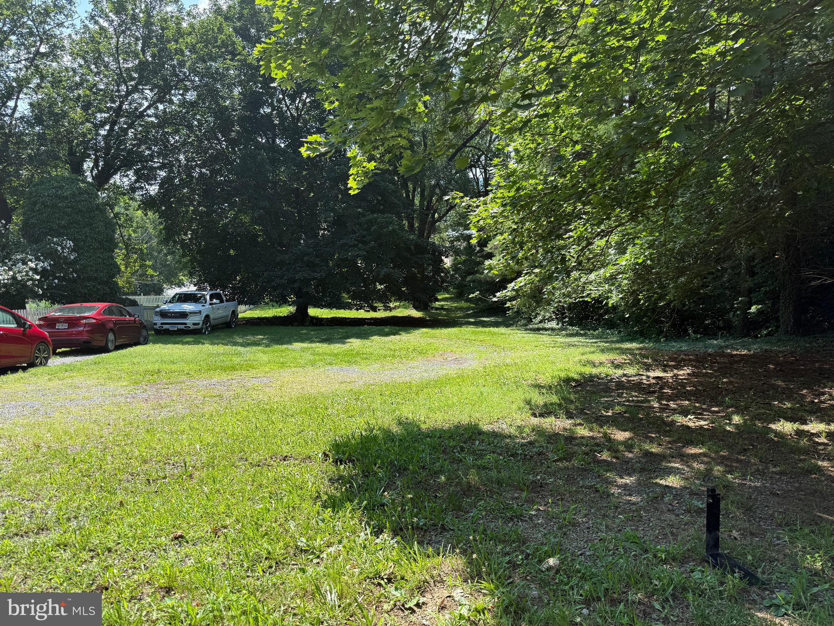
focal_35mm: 24
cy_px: 313
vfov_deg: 56.8
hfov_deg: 71.6
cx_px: 417
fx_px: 578
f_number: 1.78
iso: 80
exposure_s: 1/1314
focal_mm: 6.76
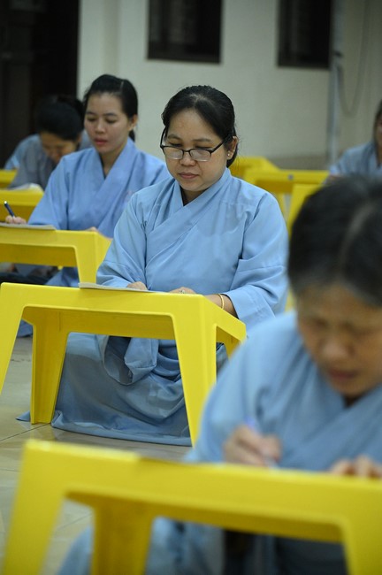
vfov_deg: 17.1
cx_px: 191
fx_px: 1914
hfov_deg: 11.4
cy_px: 288
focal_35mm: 120
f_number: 4
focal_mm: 120
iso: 8000
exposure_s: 1/200
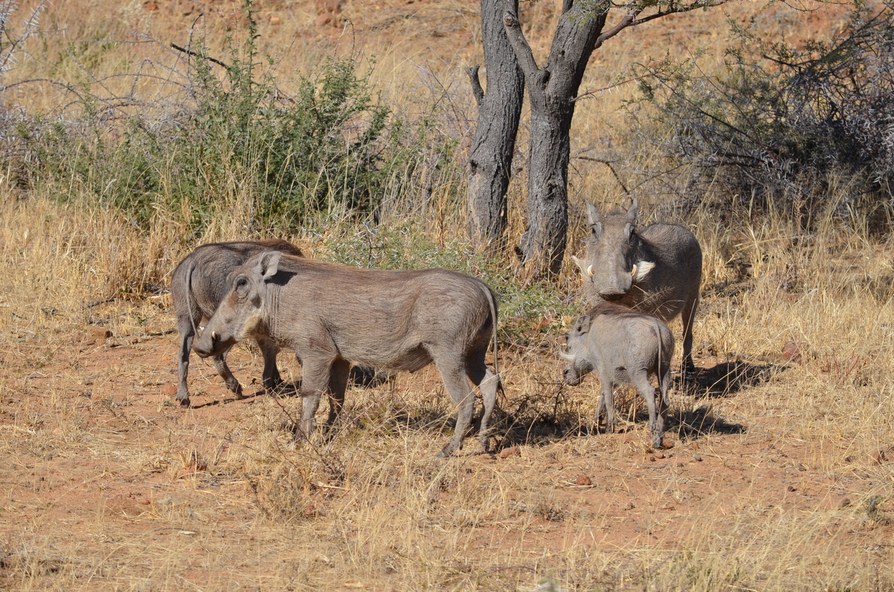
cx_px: 447
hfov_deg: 9.2
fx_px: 5576
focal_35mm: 225
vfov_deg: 6.1
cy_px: 296
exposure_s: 1/800
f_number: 7.1
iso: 200
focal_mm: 150
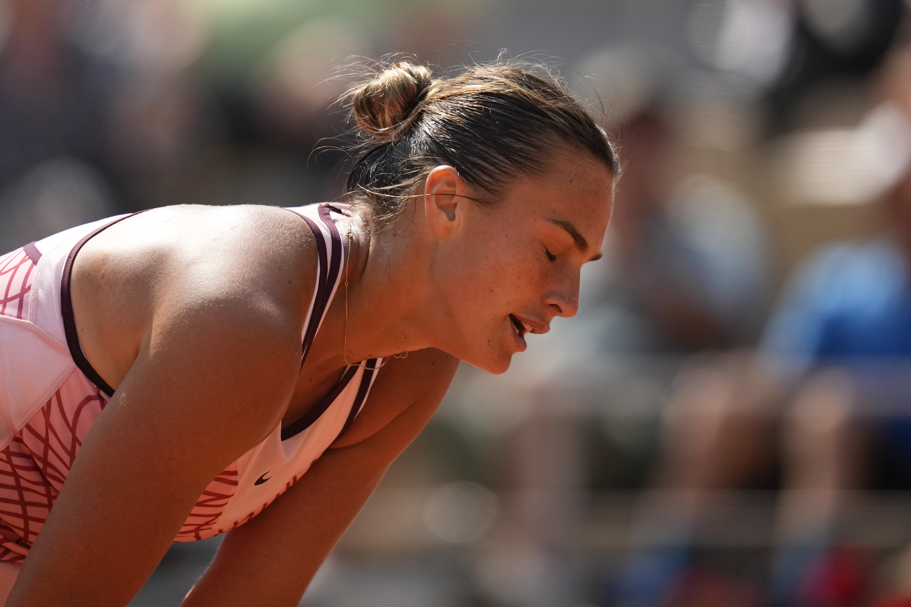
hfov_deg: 5.2
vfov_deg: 3.4
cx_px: 456
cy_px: 304
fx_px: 10121
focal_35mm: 400
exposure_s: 1/10000
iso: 800
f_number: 2.8
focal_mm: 400
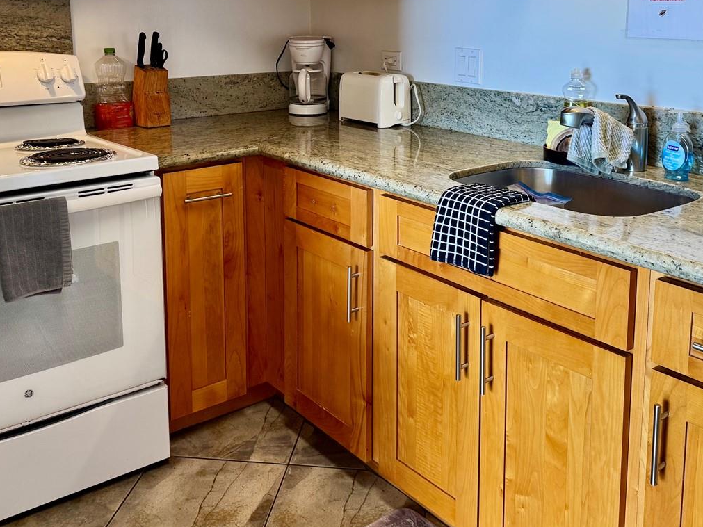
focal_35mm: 38
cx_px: 352
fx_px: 772
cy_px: 129
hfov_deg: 49.0
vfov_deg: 36.8
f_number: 1.78
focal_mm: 6.76
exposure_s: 1/120
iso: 100
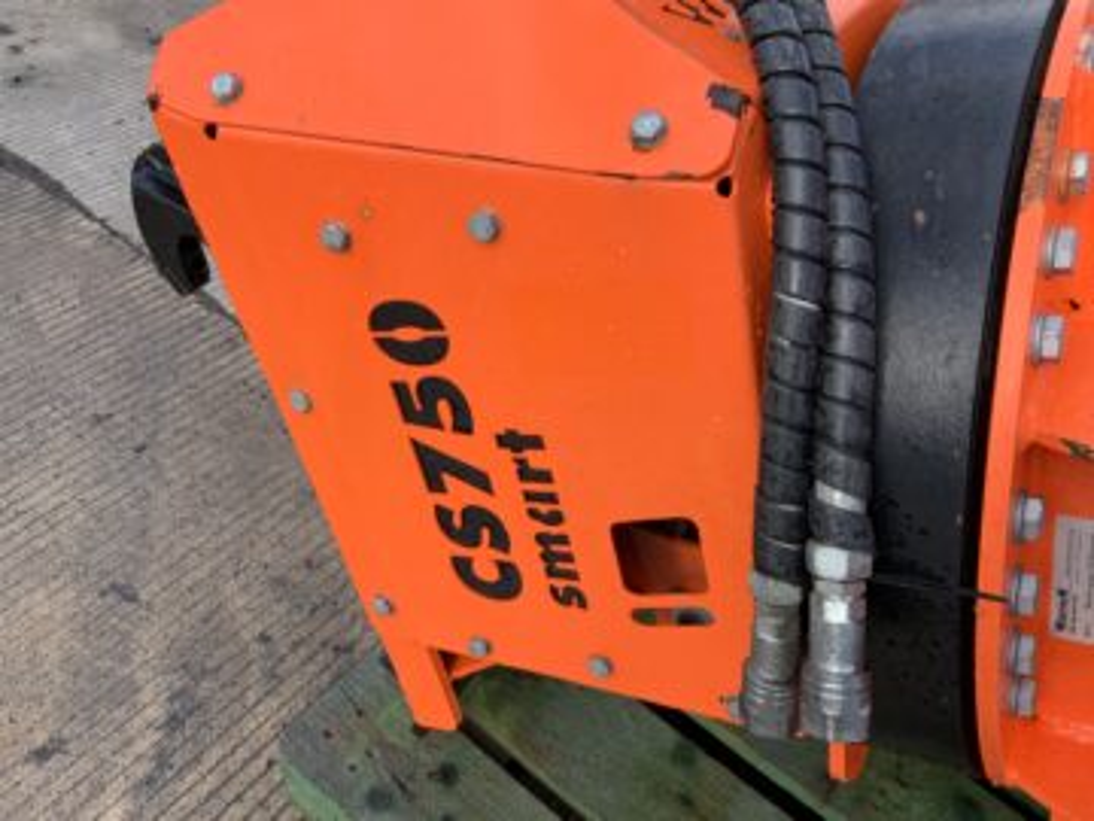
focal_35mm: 29
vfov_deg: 48.2
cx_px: 547
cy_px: 410
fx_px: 917
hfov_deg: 61.7
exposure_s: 1/613
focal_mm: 3
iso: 16
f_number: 1.8
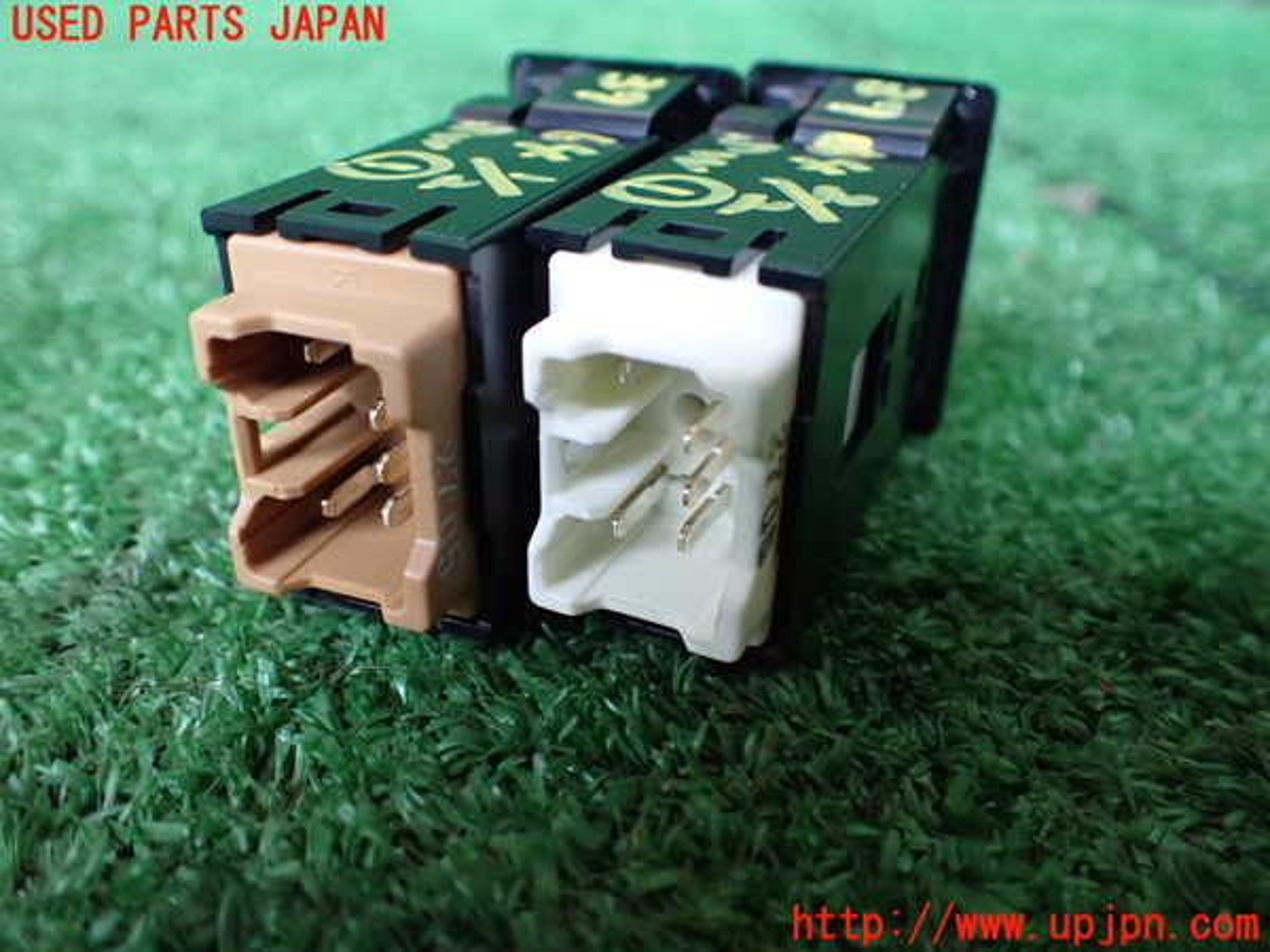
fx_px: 1101
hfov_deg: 60.0
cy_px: 476
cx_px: 635
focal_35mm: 30
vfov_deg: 46.8
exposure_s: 1/80
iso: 800
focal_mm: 5.4
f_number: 2.3
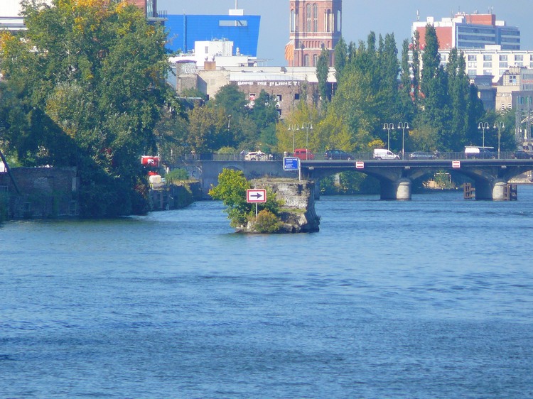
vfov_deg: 2.5
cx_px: 266
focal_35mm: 598
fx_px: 9205
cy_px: 200
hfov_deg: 3.3
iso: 100
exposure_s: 1/200
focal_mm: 88.8
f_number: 4
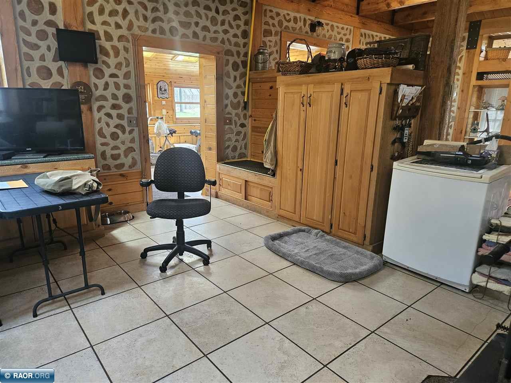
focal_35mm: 23
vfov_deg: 58.9
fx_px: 340
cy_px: 192
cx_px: 256
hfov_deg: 73.9
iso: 320
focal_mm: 5.4
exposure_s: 1/120
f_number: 1.8
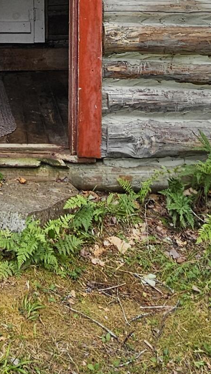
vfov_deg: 31.7
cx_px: -30
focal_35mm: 54
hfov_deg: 21.0
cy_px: -83
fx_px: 537
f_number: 2.2
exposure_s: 1/341
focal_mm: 2.2
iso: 50
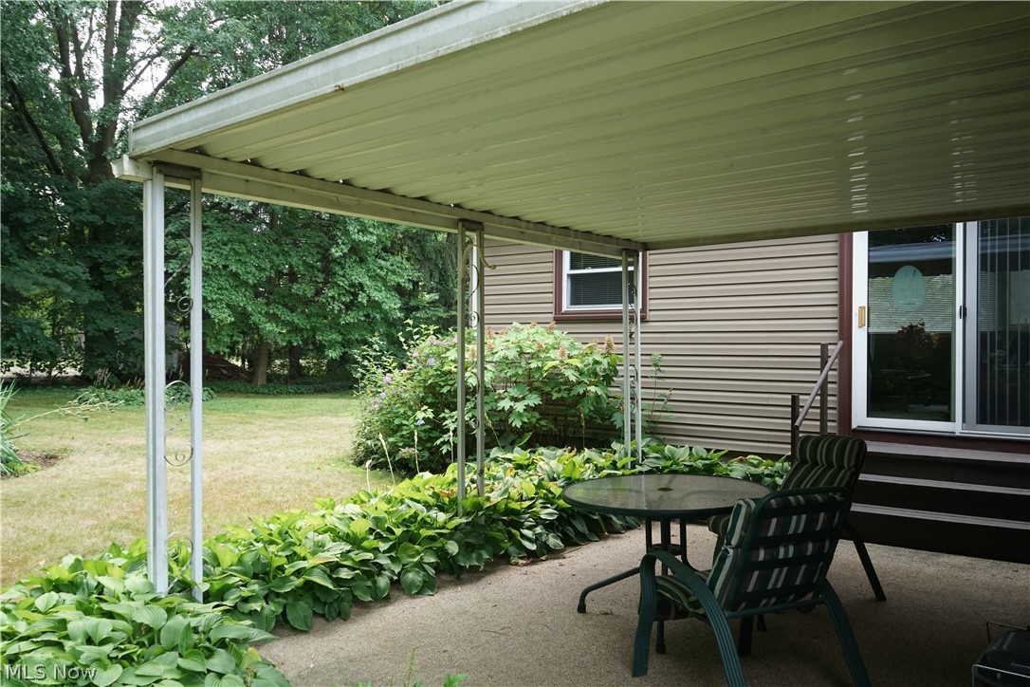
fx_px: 801
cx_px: 515
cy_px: 344
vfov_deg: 46.4
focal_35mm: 28
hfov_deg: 65.5
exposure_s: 1/60
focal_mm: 28
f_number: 13
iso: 640
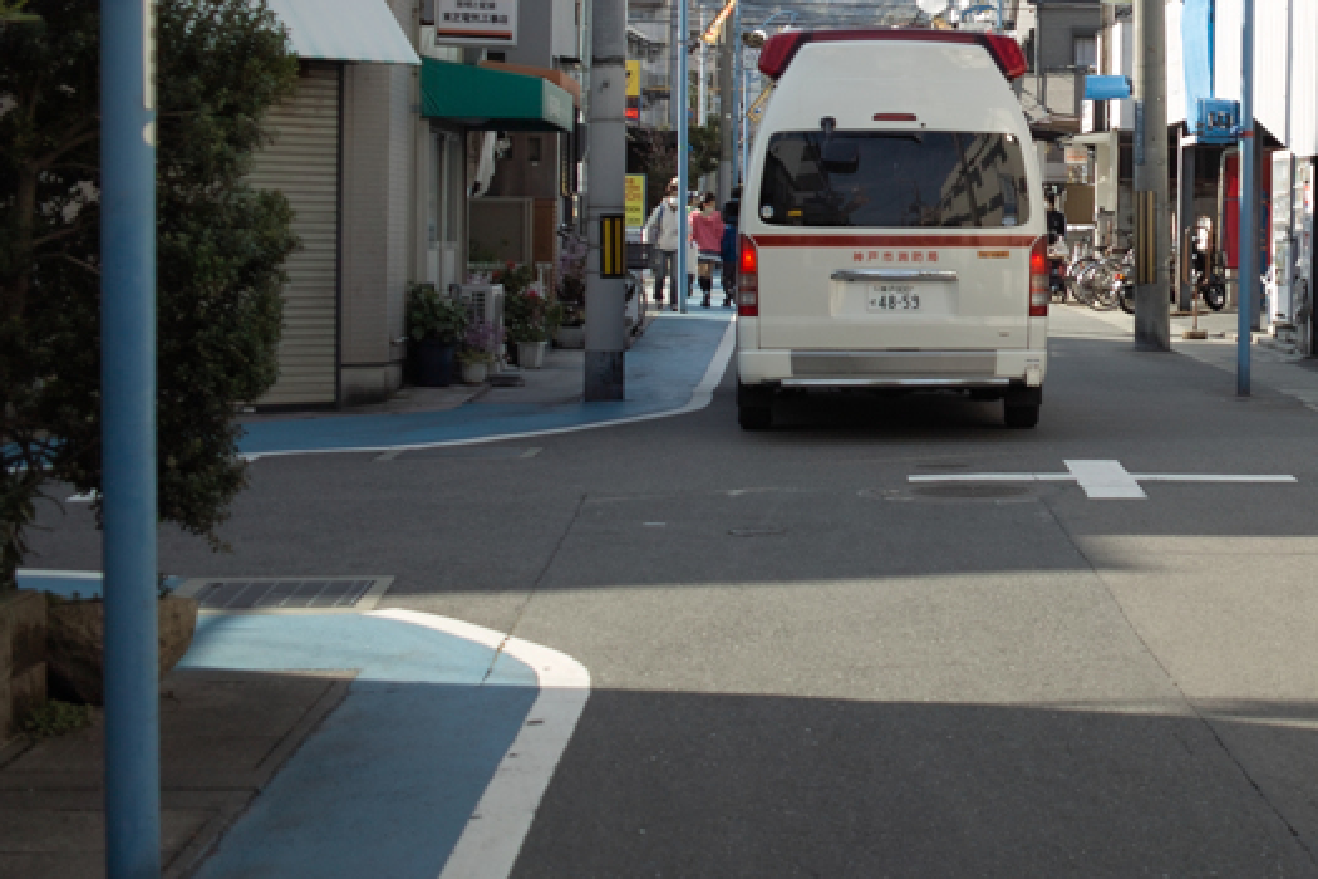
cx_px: 1283
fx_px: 2929
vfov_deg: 17.0
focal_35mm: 80
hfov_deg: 24.3
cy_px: 246
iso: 100
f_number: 2.8
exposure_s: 1/1000
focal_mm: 24.2
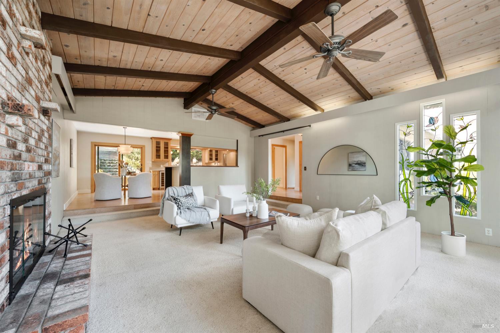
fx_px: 194
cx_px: 250
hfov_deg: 104.3
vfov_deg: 81.2
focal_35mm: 14
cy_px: 166
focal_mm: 14
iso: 400
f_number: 8
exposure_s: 1/2
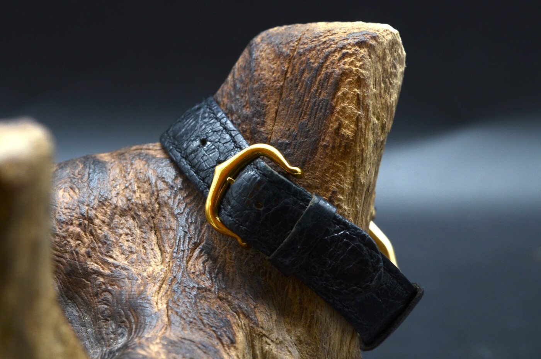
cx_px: 270
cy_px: 180
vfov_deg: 15.1
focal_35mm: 90
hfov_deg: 22.7
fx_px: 1350
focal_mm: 60
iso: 500
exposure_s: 1/40
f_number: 10
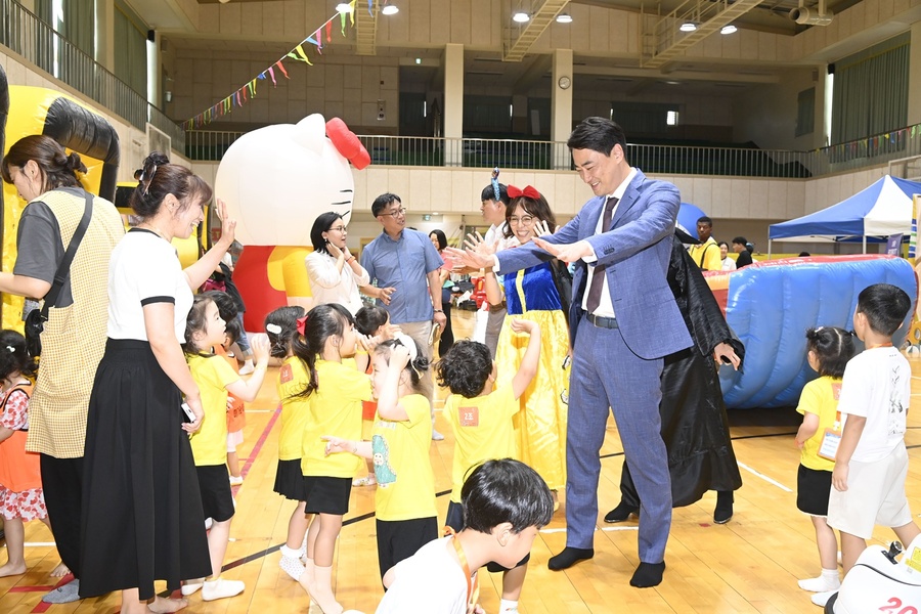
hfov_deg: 61.9
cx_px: 460
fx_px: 767
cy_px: 307
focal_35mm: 30
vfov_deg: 43.6
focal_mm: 30
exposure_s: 1/200
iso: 2500
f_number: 6.3
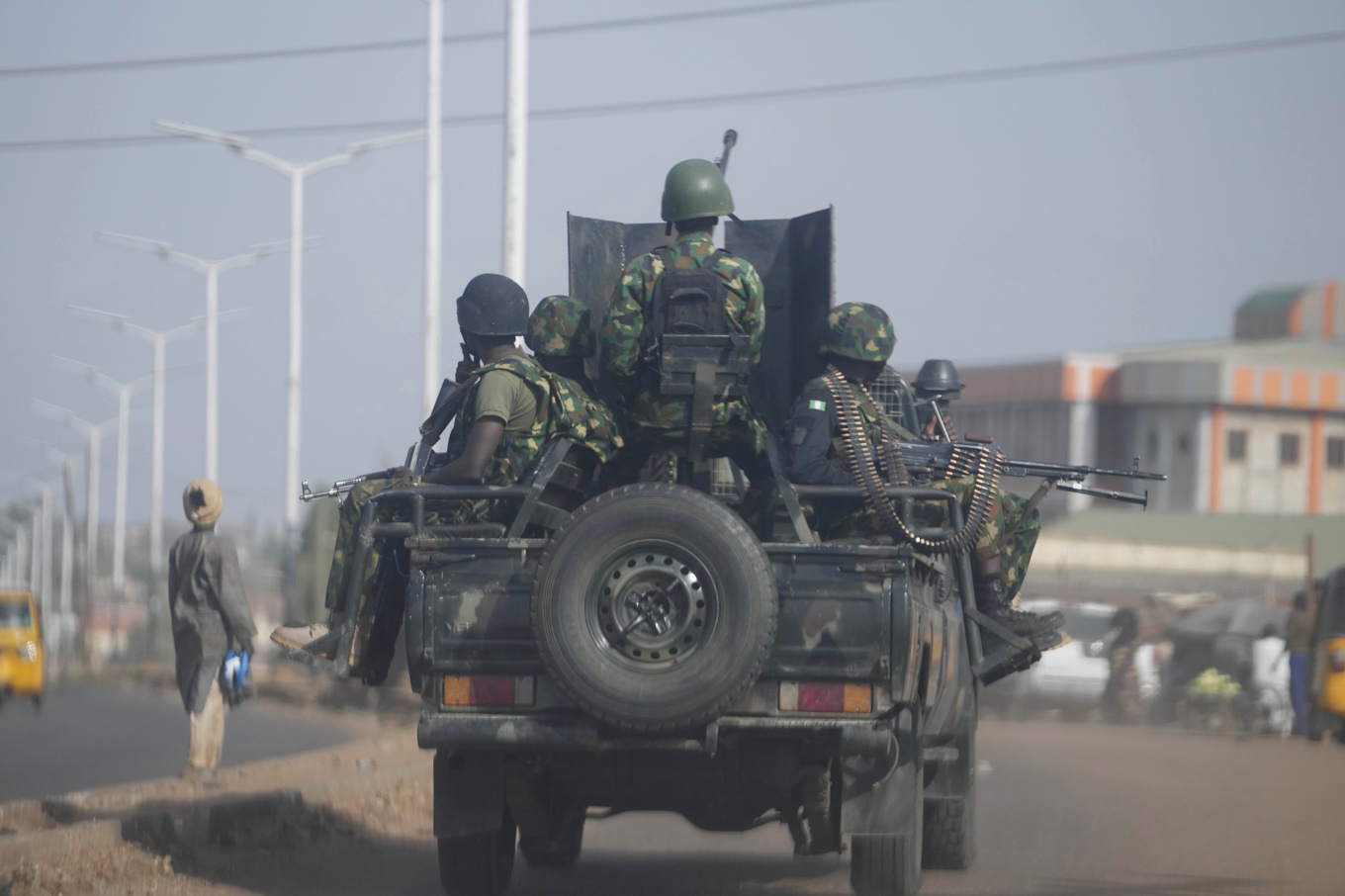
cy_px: 448
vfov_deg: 6.9
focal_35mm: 200
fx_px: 7470
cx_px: 672
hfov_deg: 10.3
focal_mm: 200
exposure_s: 1/6400
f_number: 3.2
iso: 500
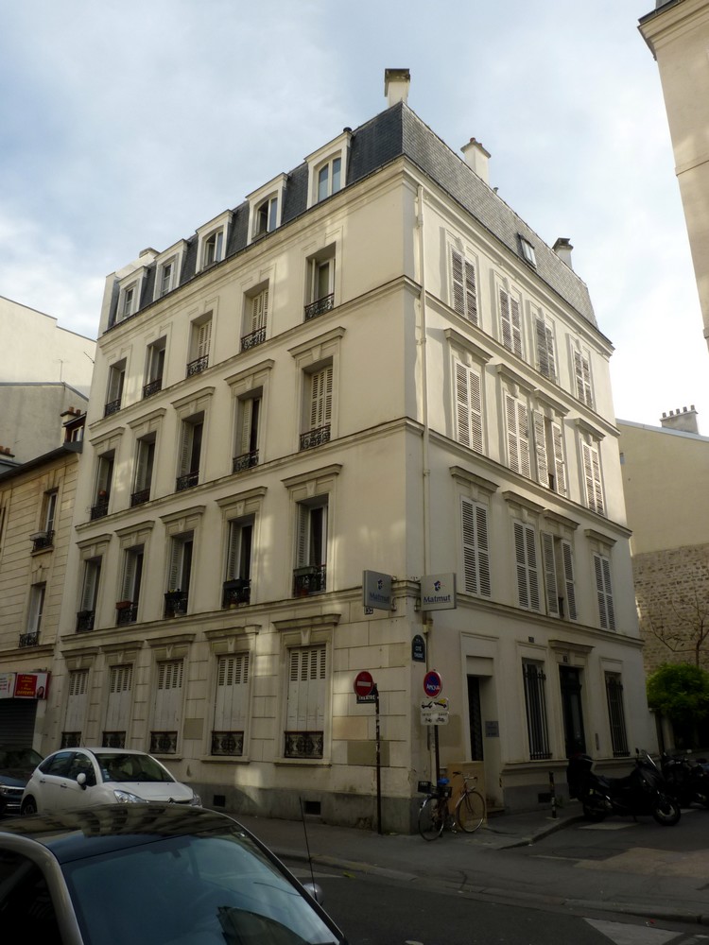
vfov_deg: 65.3
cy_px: 472
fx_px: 737
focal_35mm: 27
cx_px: 354
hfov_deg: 51.4
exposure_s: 1/80
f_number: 8
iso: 80
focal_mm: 4.8
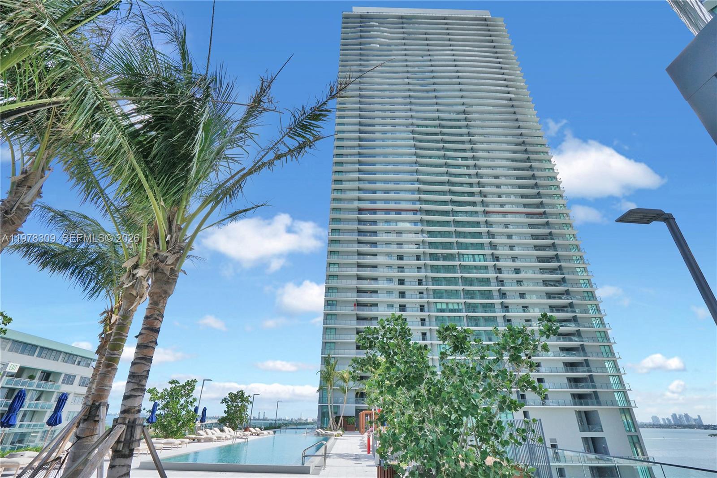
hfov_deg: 96.7
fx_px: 319
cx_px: 358
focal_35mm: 16
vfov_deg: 73.7
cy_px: 239
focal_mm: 16
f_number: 20
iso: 500
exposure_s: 1/200
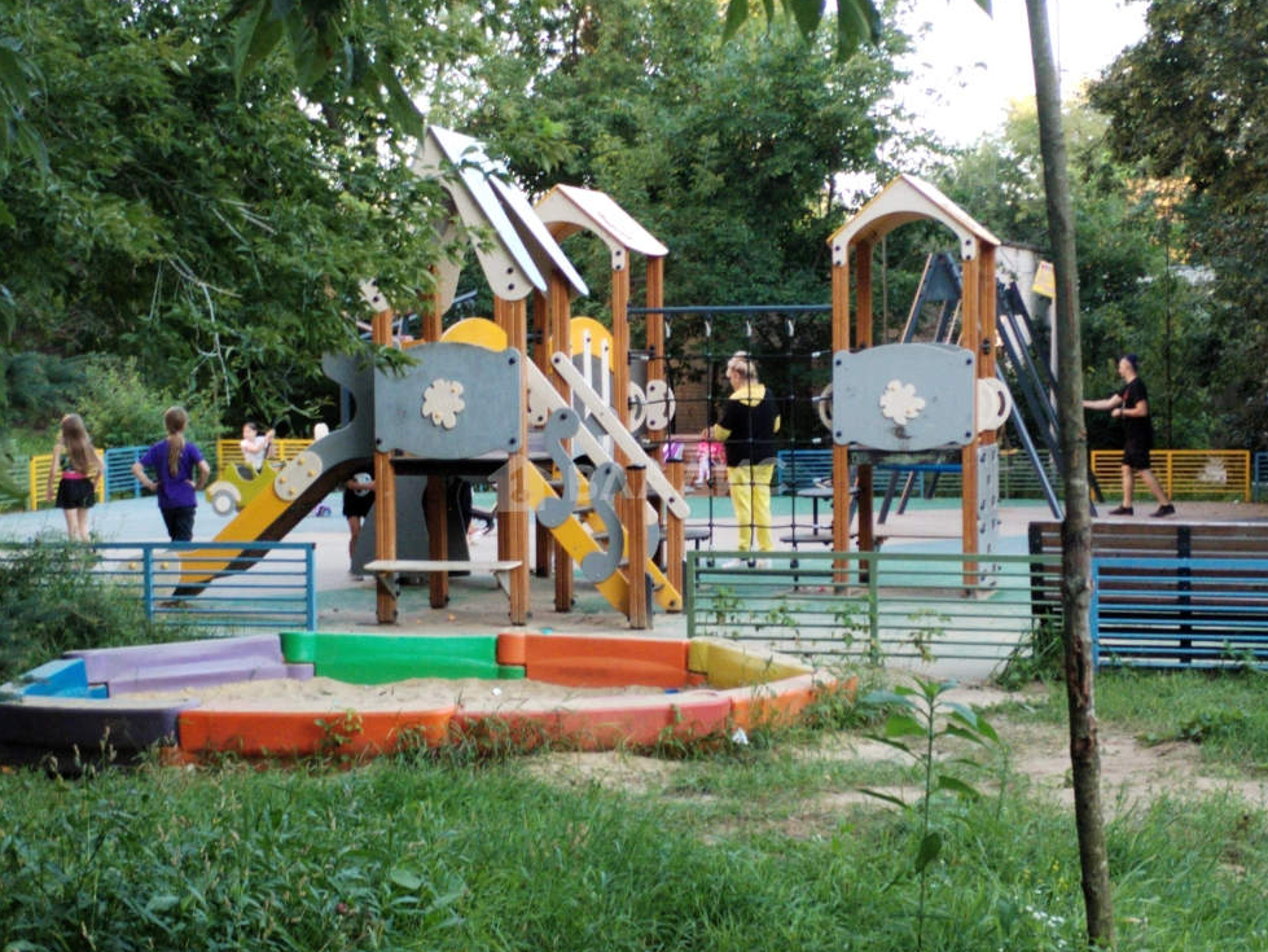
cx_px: 639
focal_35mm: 73
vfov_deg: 20.2
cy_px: 477
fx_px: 2675
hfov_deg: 26.7
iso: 211
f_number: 1.8
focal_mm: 4.75
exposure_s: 1/100
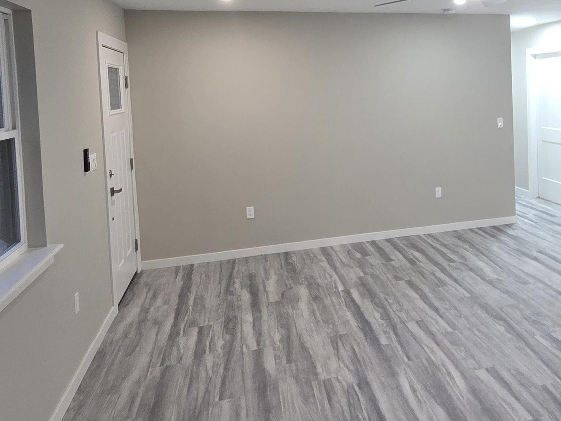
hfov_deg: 57.3
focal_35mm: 30
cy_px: 117
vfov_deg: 45.5
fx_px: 486
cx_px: 413
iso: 320
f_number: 2.2
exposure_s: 1/60
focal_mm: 2.2
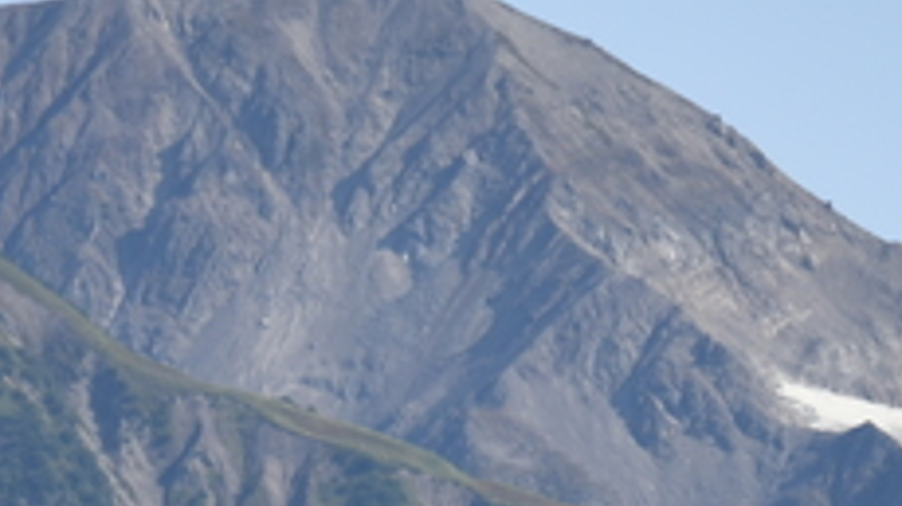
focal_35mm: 993
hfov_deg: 2.2
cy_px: 1373
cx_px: 475
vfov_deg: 1.2
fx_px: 23733
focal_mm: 170
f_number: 7.1
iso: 100
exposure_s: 1/400
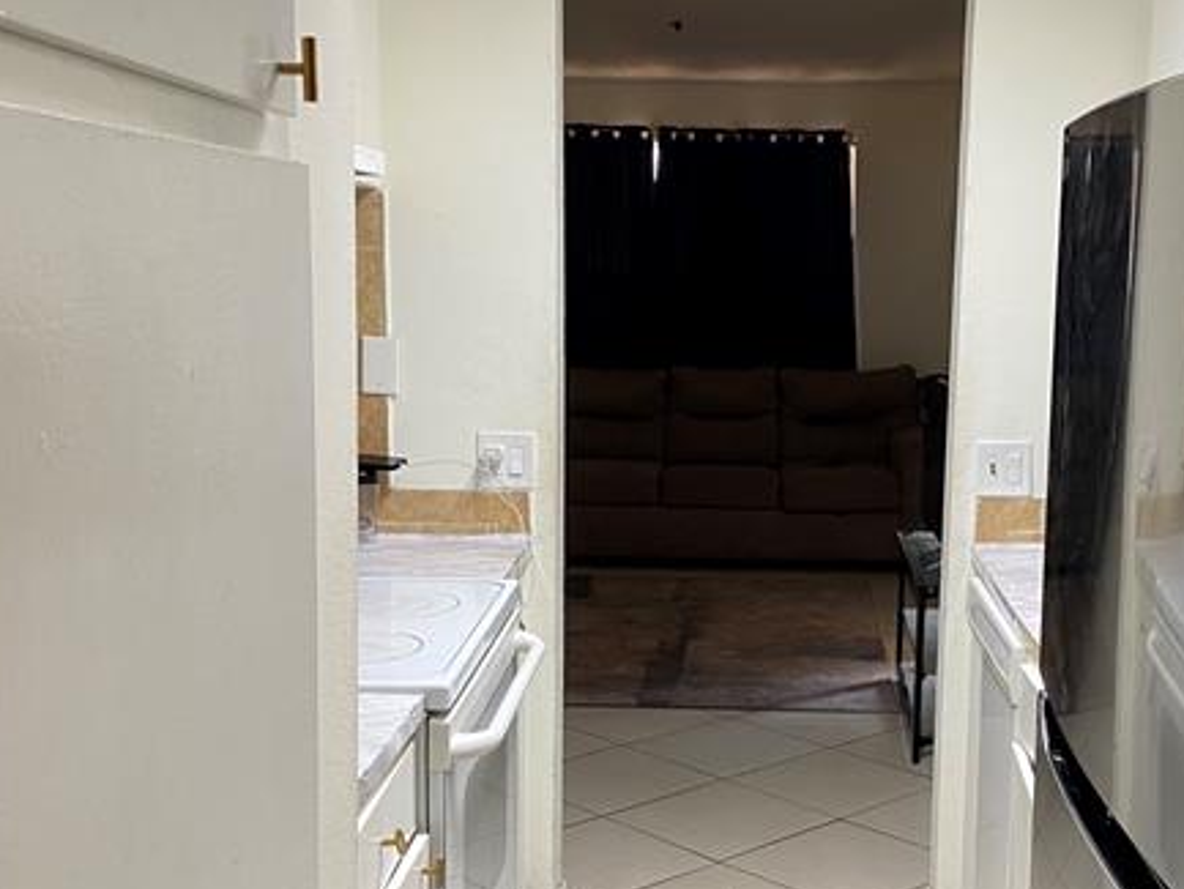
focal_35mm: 48
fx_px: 1642
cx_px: 763
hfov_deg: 39.3
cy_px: 547
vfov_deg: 30.2
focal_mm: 4.25
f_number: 1.8
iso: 125
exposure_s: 1/60
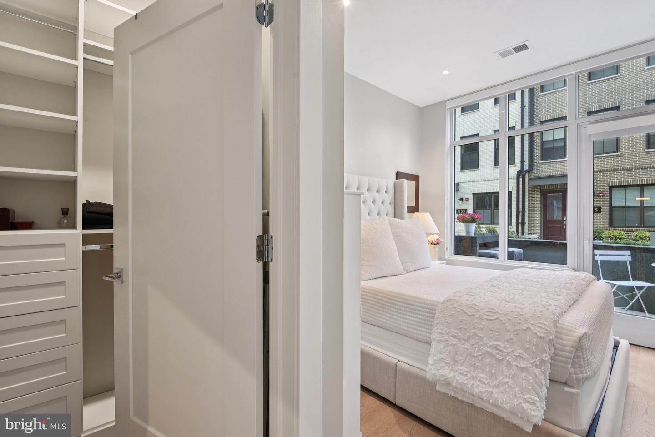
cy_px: 218
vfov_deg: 73.8
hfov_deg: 96.7
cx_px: 328
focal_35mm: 16
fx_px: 291
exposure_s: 1/20
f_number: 8
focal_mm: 16
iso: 400
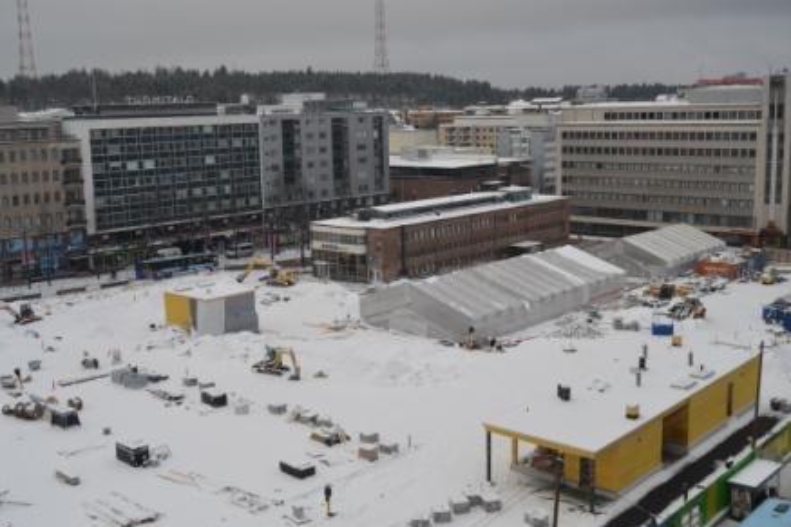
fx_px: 879
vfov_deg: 33.4
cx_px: 389
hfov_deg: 48.5
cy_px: 267
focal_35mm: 40
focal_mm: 26
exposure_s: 1/125
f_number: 5.6
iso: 100
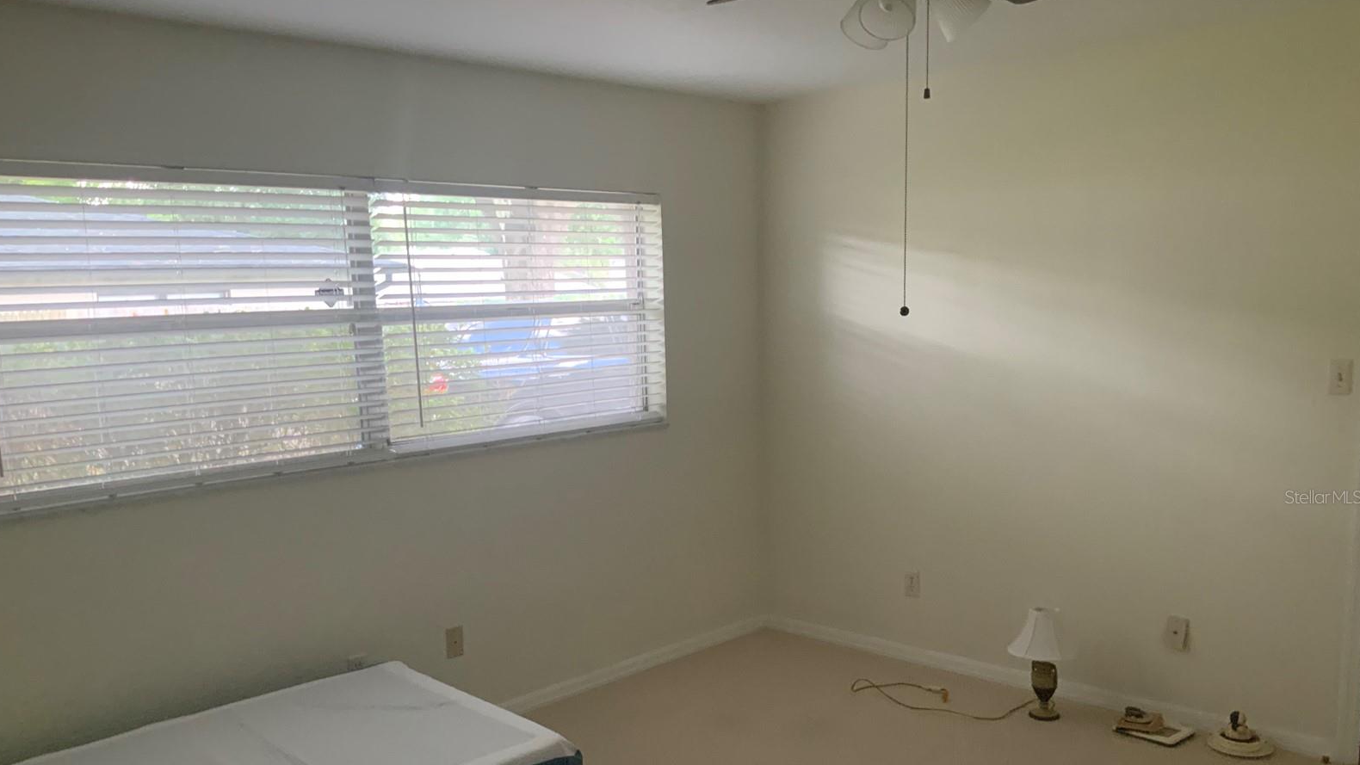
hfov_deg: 61.0
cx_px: 677
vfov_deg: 36.4
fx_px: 1154
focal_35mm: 32
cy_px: 497
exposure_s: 1/60
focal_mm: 3
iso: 160
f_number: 1.8
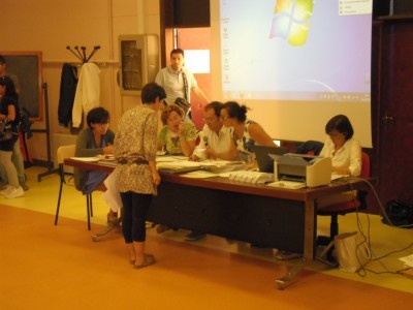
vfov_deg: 23.3
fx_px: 752
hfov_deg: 30.7
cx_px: 206
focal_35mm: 63
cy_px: 155
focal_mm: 11.1
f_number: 4.6
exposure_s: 1/18
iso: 400
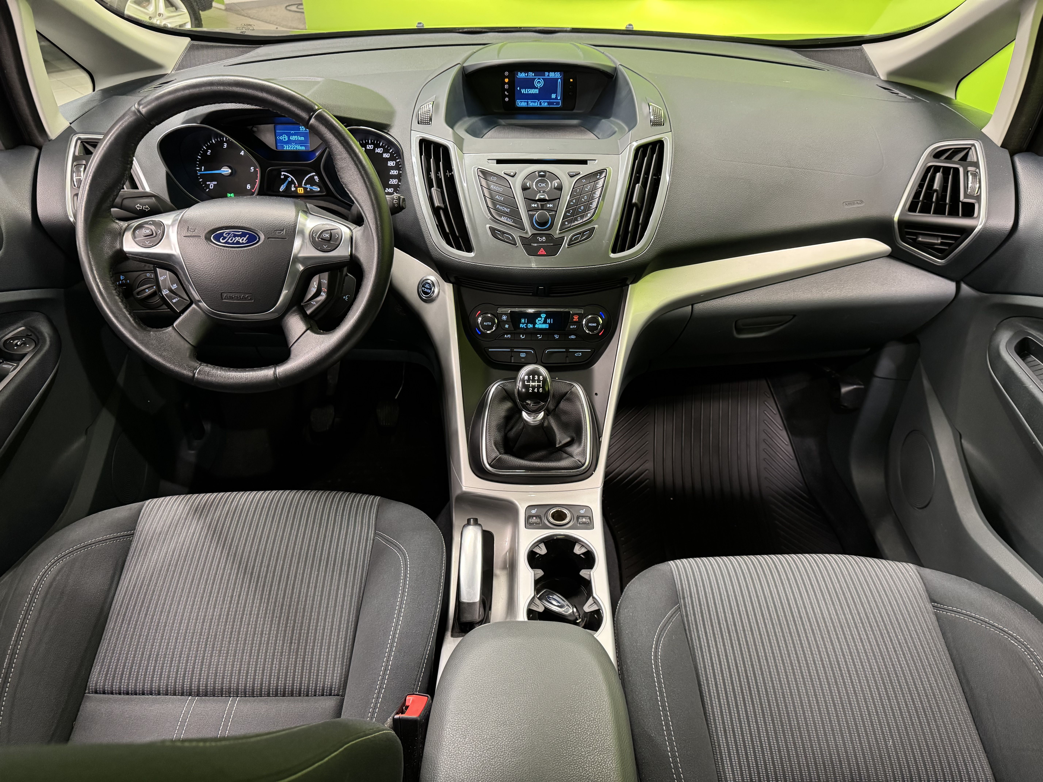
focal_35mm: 24
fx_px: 723
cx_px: 522
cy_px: 391
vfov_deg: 56.8
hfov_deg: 71.6
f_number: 1.78
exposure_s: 1/50
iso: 640
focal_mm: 6.76
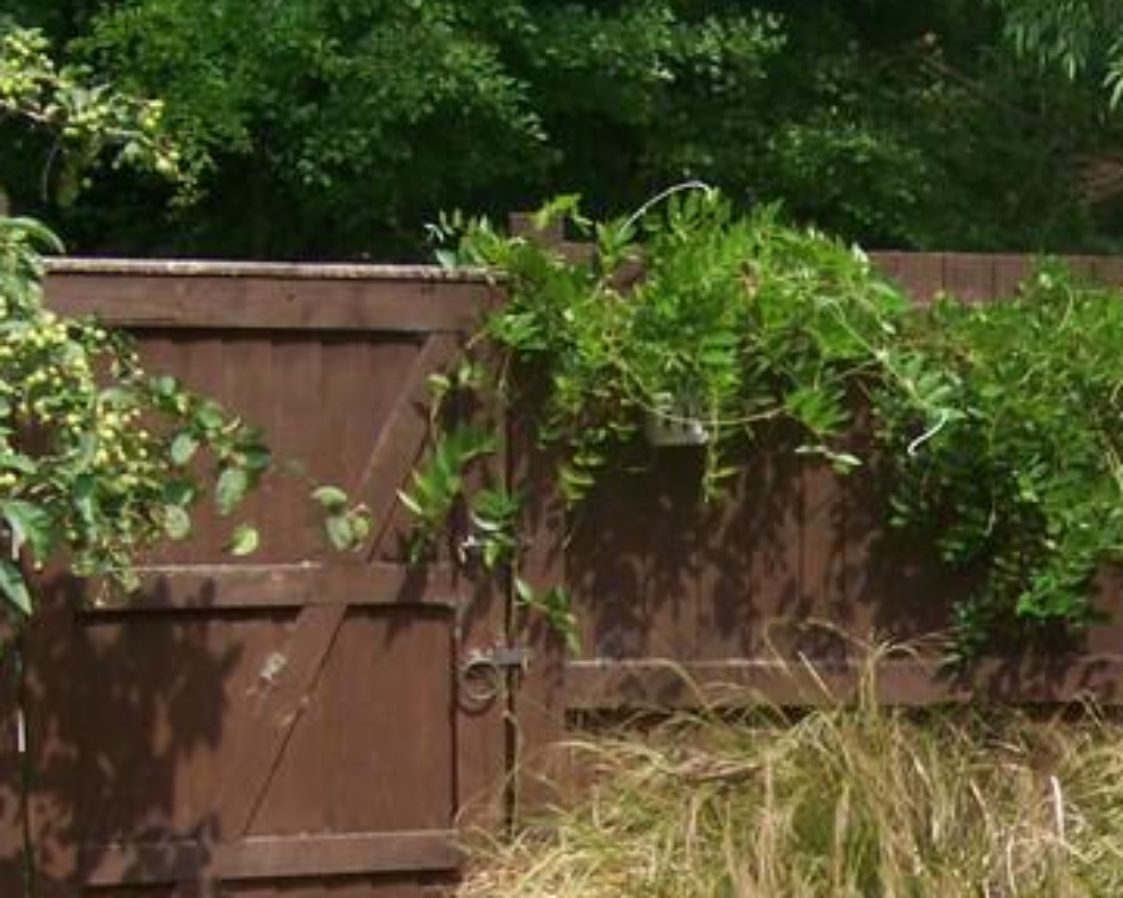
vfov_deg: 14.7
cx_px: 1170
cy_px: 1176
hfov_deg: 18.6
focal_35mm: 100
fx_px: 3324
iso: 64
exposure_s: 1/250
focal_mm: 5.85
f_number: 3.2
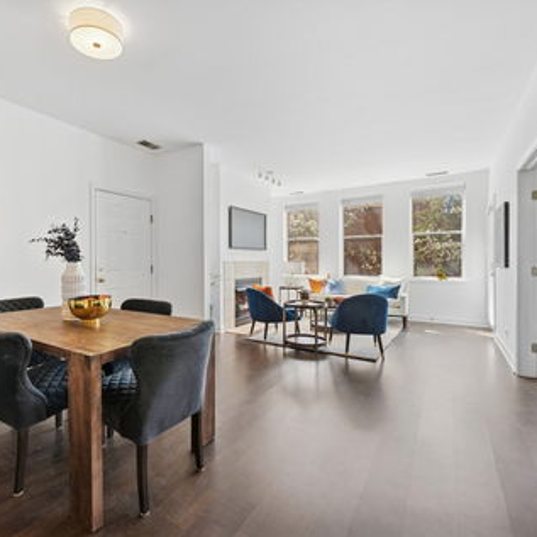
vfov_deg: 80.7
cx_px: 221
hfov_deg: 80.0
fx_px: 316
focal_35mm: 18
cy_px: 269
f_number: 8
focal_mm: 14
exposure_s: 1/15
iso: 200
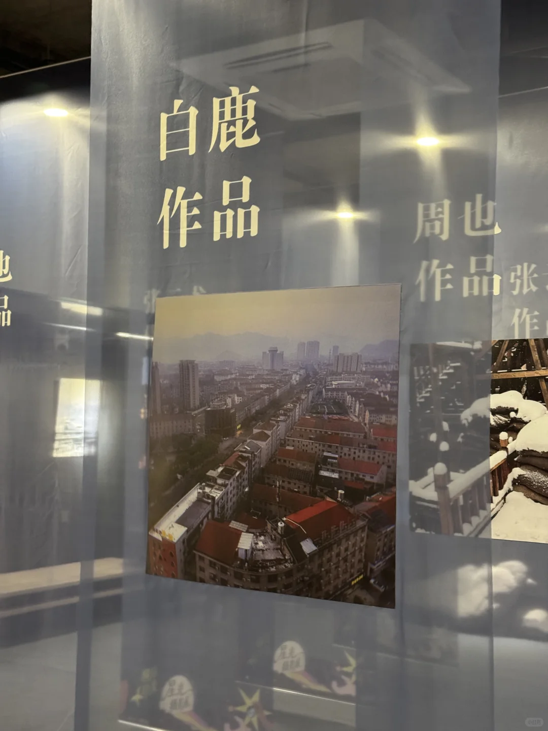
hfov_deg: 30.3
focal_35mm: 48
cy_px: 366
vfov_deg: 39.7
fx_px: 1013
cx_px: 274
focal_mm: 6.76
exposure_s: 1/25
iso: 500
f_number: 1.78
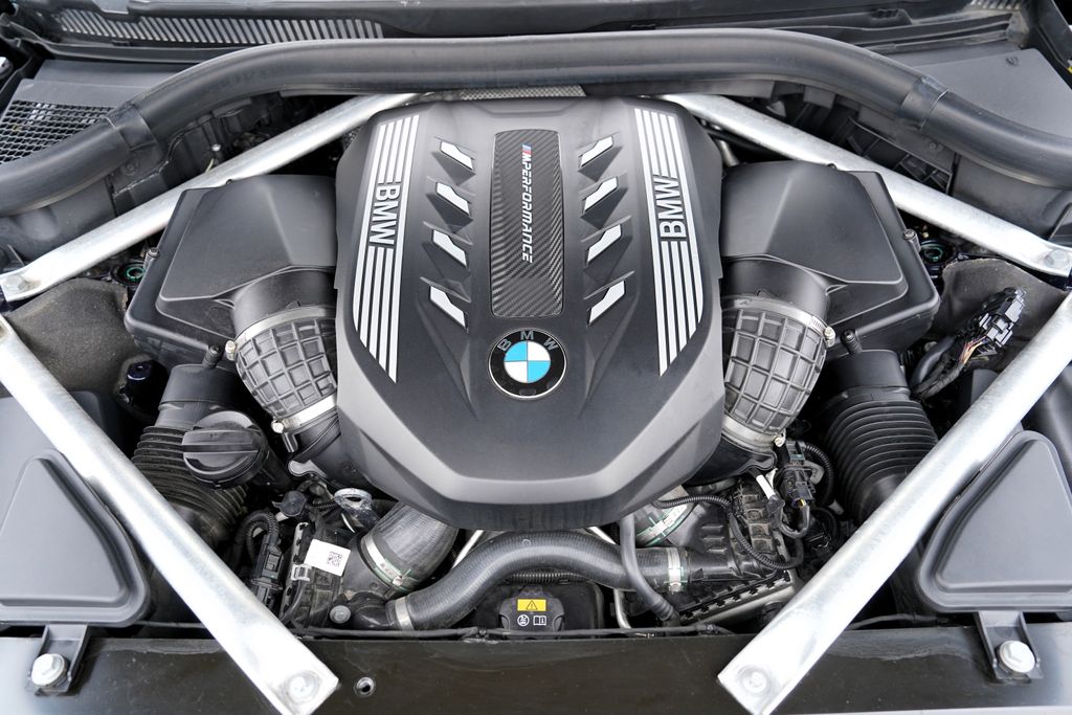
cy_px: 358
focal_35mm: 24
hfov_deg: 73.7
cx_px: 536
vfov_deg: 53.1
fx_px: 715
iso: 500
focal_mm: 24
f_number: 4
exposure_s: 1/160
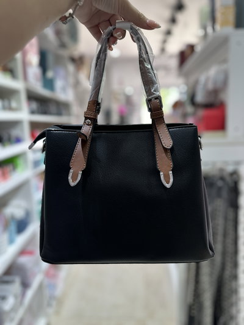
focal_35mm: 24
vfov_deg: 71.6
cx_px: 122
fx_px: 225
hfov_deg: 56.8
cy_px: 162
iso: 80
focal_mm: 6.86
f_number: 1.78
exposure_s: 1/100
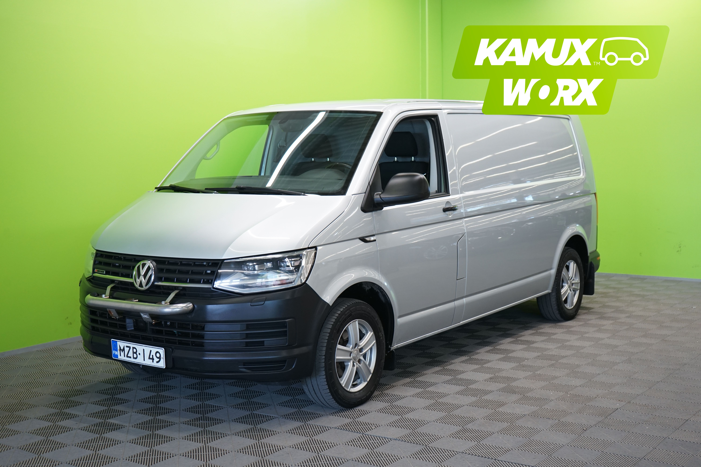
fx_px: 896
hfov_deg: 42.7
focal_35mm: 46
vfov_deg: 29.2
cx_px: 350
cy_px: 234
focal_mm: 46
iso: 800
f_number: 5.6
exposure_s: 1/50
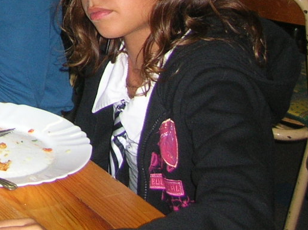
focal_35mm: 109
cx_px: -106
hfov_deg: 16.9
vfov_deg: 13.0
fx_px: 969
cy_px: -88
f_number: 2.8
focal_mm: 5.8
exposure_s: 1/60.1
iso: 75
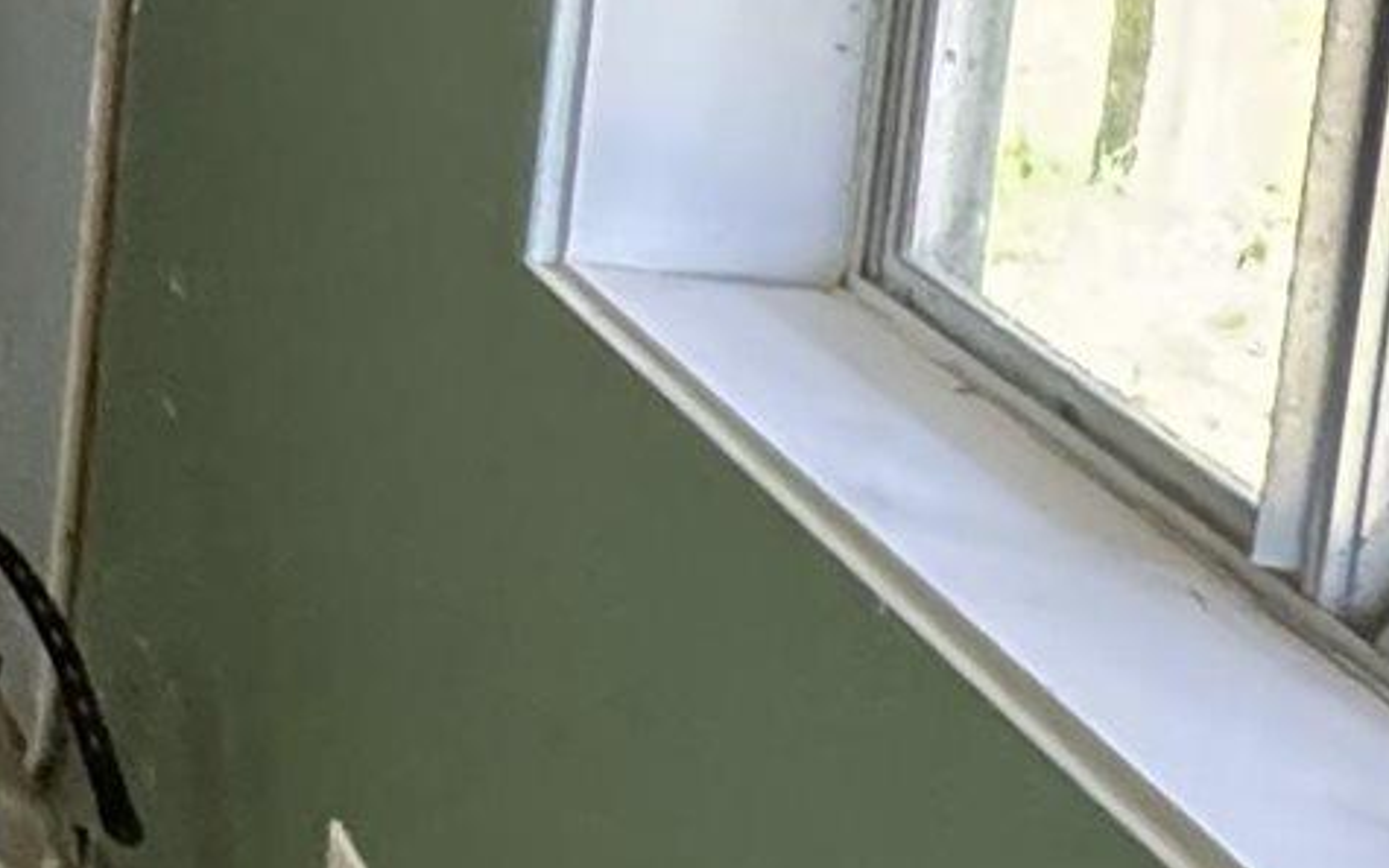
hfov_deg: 13.9
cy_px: -500
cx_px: -2088
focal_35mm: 96
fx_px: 3634
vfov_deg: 12.8
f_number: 2.2
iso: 400
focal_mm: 2.22
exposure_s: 1/60
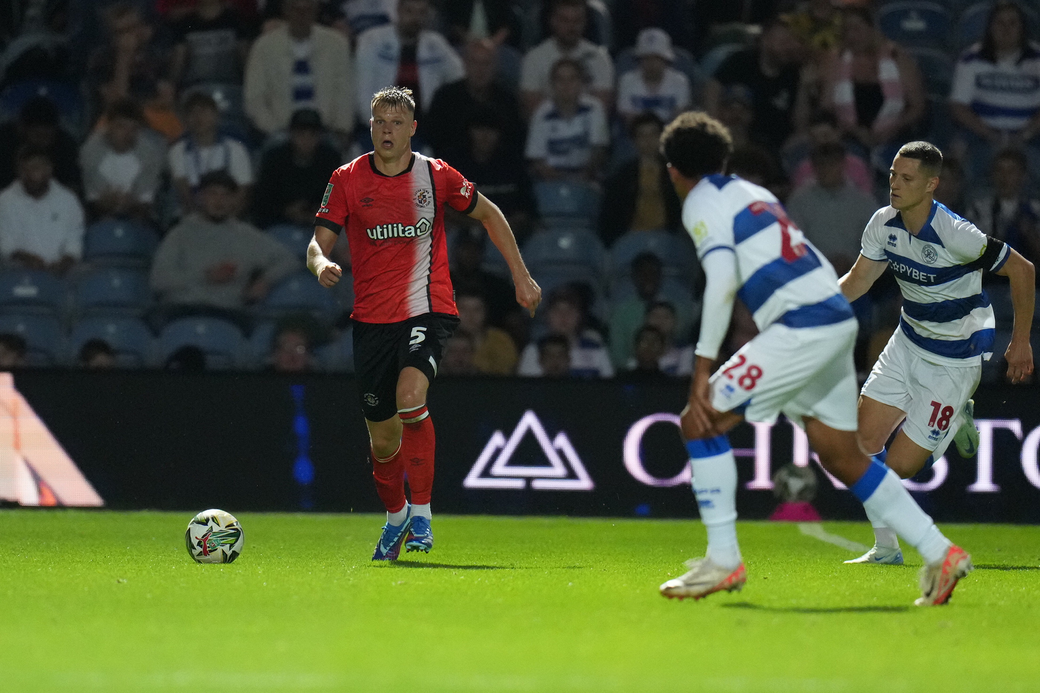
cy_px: 346
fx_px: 11555
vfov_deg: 3.4
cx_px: 520
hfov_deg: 5.2
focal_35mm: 400
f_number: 2.8
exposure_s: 1/1250
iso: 6400
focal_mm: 400
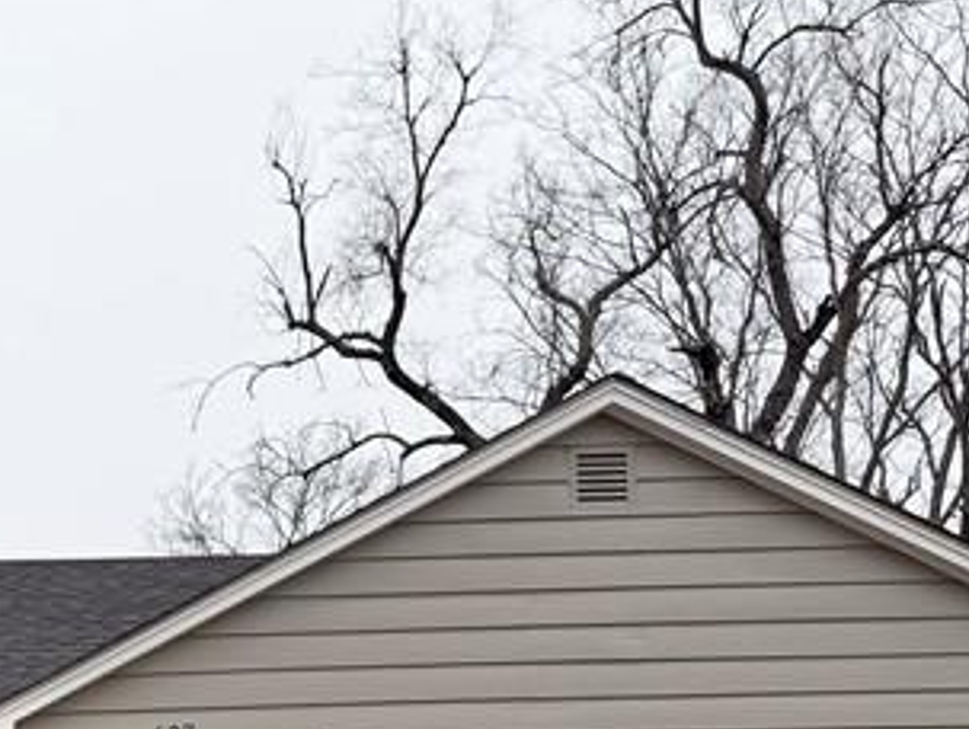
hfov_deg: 21.6
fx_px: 2270
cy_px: 1026
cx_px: -307
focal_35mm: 81
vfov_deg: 16.9
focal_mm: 6.76
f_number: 1.78
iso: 80
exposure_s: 1/3425
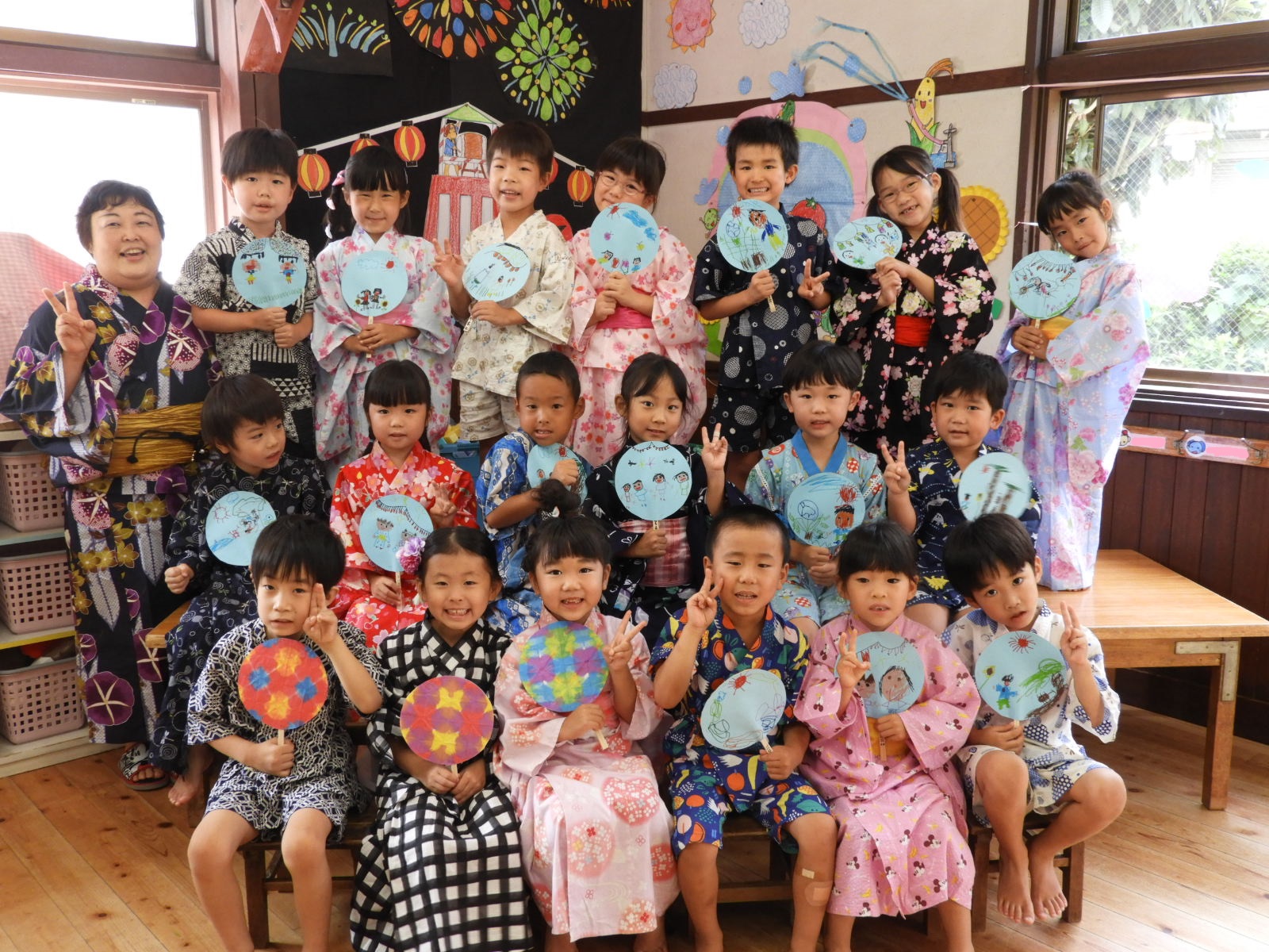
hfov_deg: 55.4
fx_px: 1210
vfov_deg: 42.9
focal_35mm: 33
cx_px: 634
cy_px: 476
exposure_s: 1/30
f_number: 3.6
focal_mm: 5.9
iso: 280
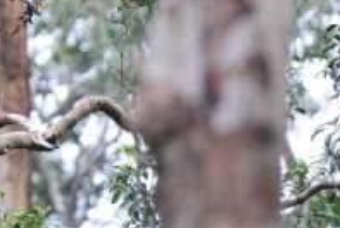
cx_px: -186
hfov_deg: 2.5
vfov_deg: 1.7
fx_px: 7671
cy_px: -54
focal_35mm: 811
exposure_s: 1/200
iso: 180
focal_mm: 200
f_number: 2.8
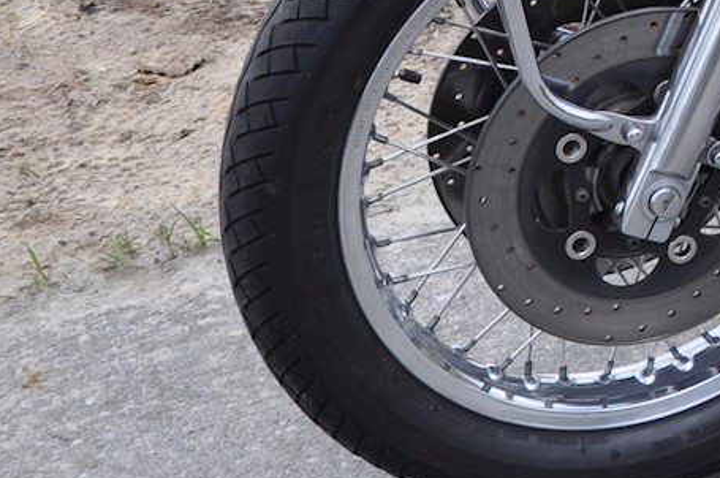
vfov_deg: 8.6
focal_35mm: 152
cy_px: -428
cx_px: 1364
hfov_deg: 12.2
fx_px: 3036
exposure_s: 1/60
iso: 200
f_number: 8
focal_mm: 24
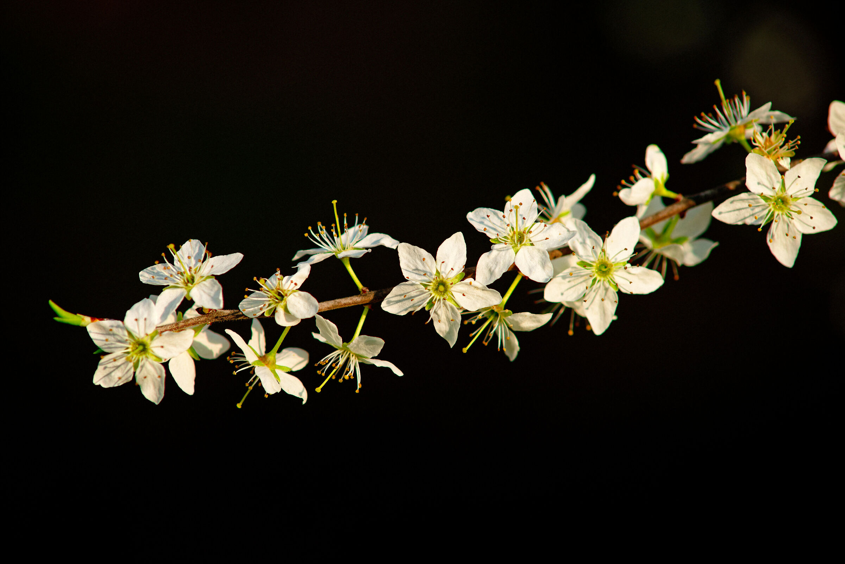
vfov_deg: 6.9
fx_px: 4696
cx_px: 422
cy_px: 282
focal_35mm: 200
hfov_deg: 10.3
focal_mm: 200
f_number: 8
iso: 400
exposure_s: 1/1000
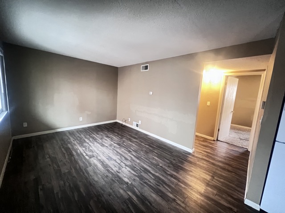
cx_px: 142
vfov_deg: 89.9
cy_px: 106
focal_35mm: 13
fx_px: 107
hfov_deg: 106.2
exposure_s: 1/17
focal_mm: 1.57
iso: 1600
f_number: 1.8
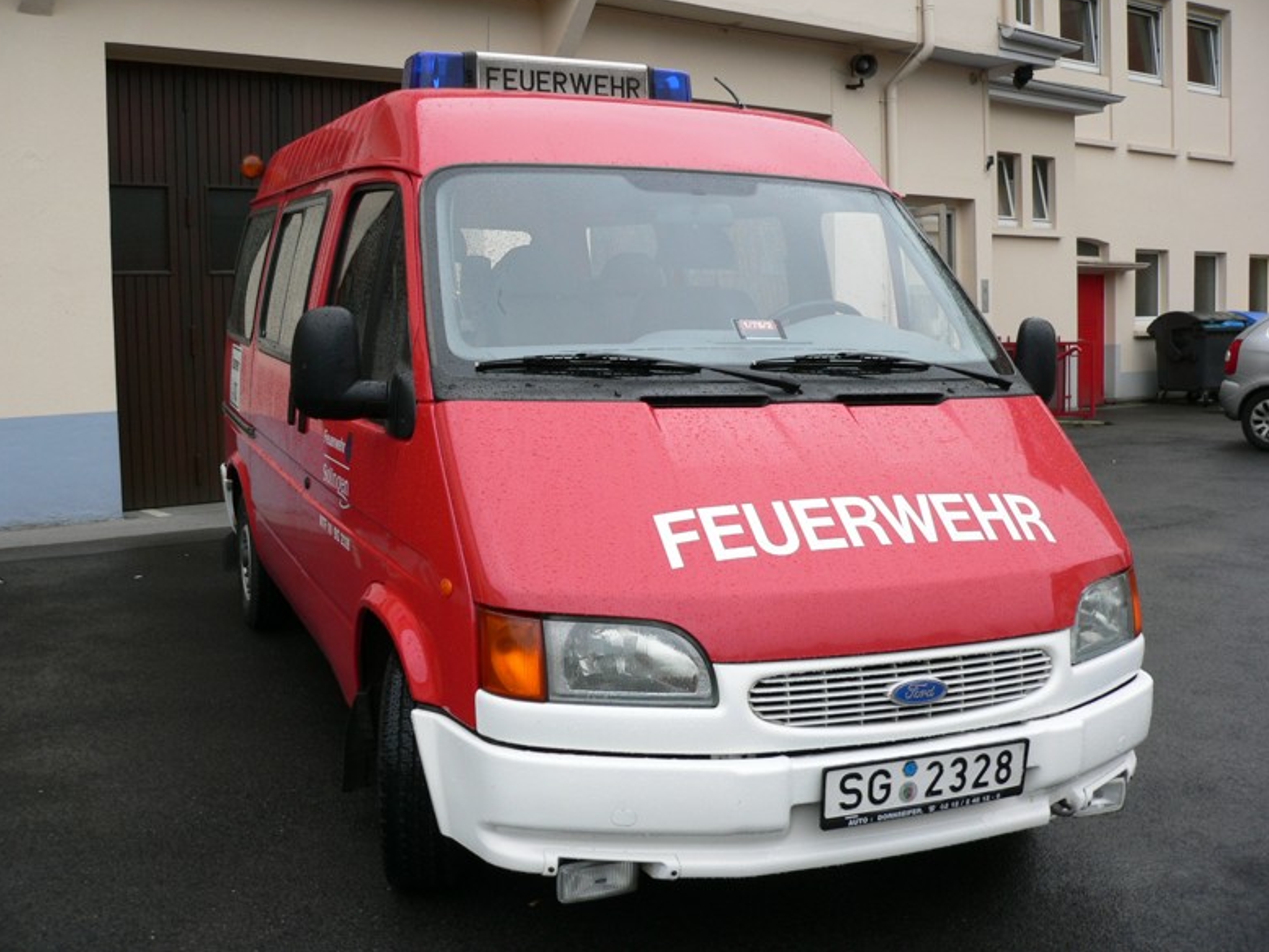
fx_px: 1357
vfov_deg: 38.7
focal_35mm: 37
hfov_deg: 50.1
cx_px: 621
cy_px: 466
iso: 80
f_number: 2.8
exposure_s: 1/80
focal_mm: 6
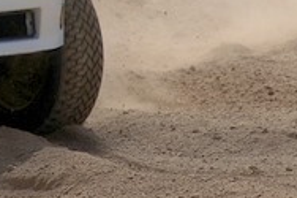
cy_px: -79
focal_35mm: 862
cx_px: -150
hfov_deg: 2.4
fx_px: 7106
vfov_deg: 1.6
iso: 200
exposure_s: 1/2000
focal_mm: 135
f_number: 5
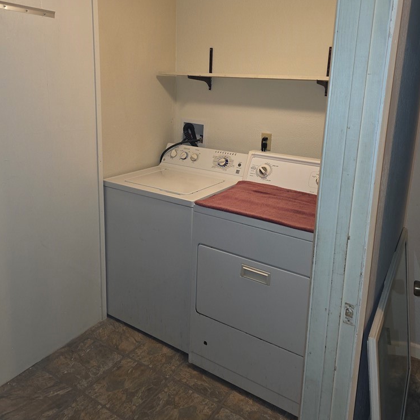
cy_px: 161
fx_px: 384
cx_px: 215
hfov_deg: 57.3
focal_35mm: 28
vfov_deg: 56.7
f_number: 1.7
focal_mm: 6.3
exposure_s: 1/60
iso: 125
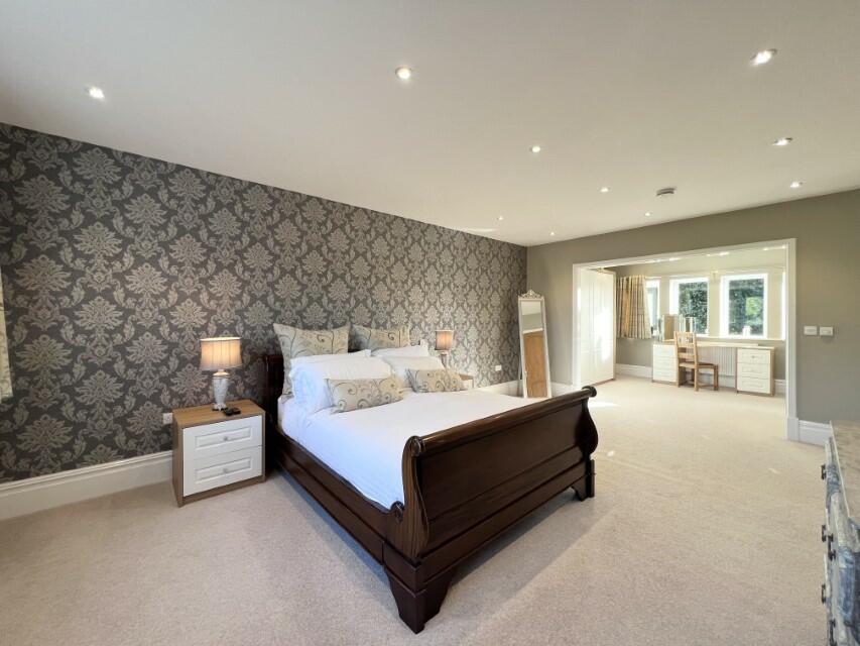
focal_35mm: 13
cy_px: 323
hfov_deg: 106.2
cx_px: 430
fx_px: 323
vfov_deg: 89.9
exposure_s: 1/99
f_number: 1.8
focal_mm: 1.57
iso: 64
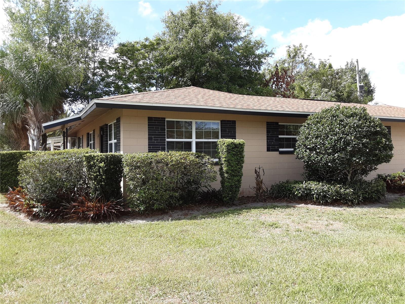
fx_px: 328
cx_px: 202
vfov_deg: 49.7
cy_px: 152
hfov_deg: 63.4
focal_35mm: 28
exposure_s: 1/536
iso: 40
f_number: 1.9
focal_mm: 2.9
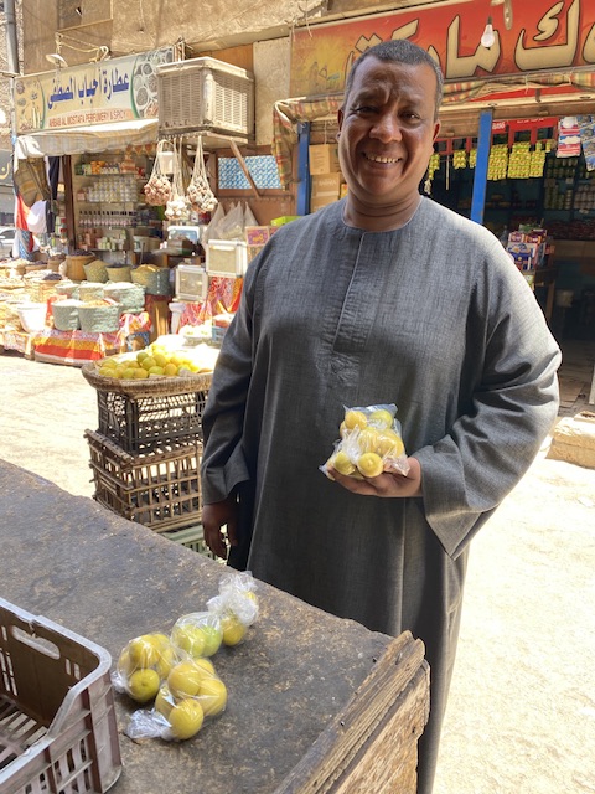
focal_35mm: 26
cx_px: 298
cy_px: 397
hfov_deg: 53.1
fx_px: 596
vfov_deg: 67.3
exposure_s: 1/122
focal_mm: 4.25
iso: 32
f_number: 1.8
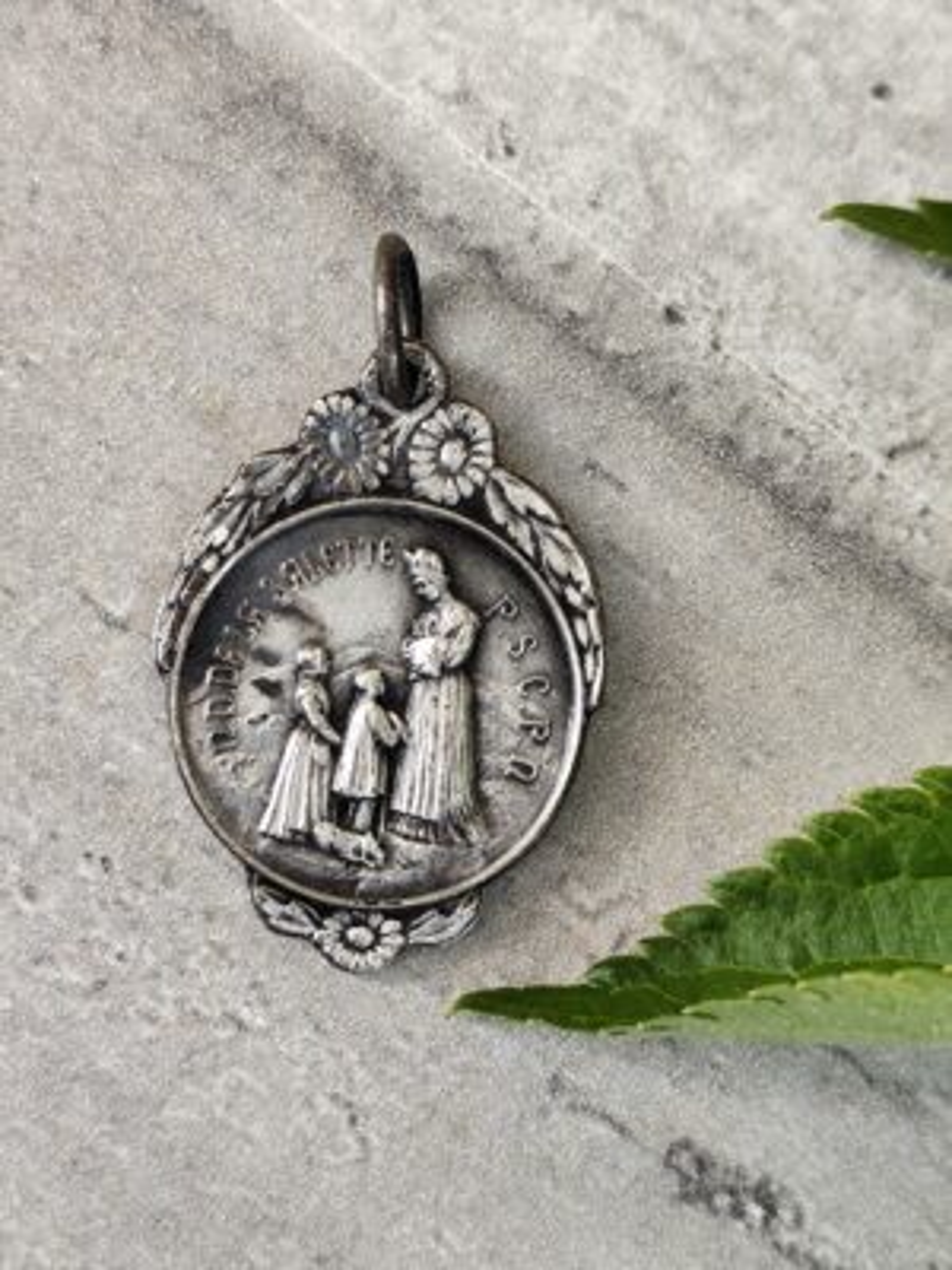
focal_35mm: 93
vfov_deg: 21.1
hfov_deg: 15.9
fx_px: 3410
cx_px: 476
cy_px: 635
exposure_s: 1/100
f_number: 1.65
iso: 64
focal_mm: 6.19
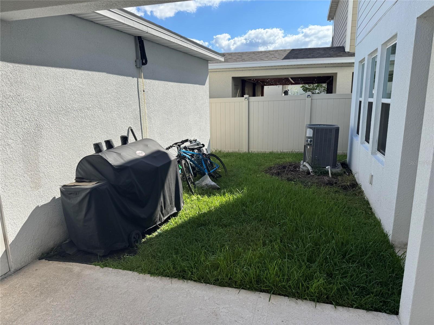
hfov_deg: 71.6
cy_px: 162
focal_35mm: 24
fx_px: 301
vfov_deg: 56.8
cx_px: 217
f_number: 1.78
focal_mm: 6.76
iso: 80
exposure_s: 1/4049
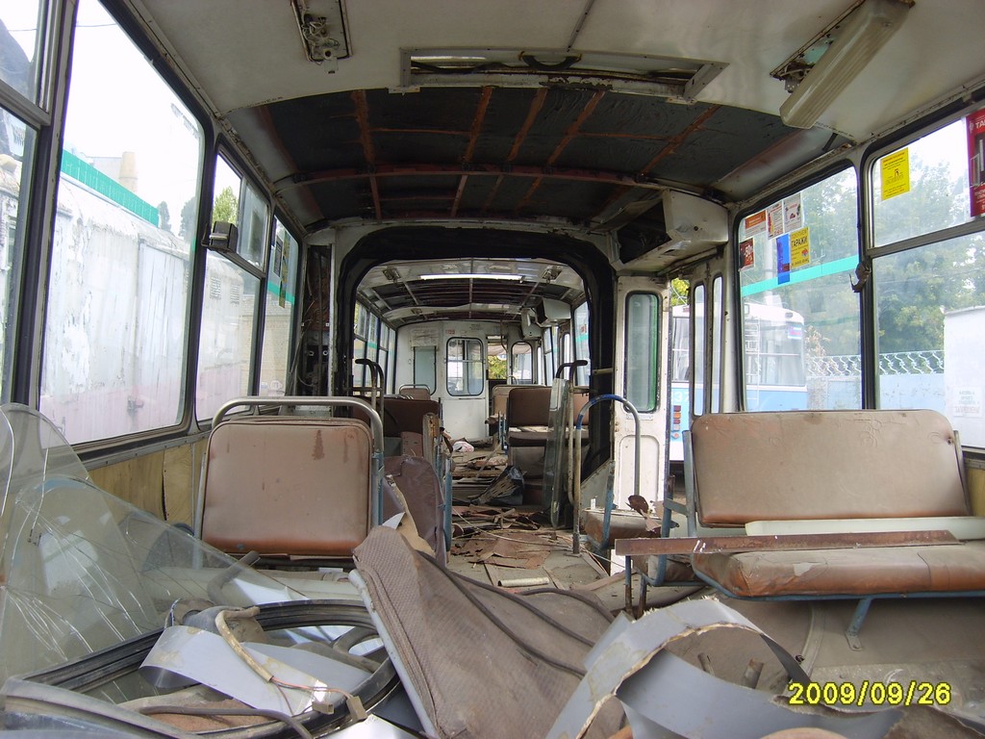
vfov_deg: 40.7
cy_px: 370
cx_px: 492
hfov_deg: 52.6
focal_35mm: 35
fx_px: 996
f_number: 2.8
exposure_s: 1/125
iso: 50
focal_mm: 5.8
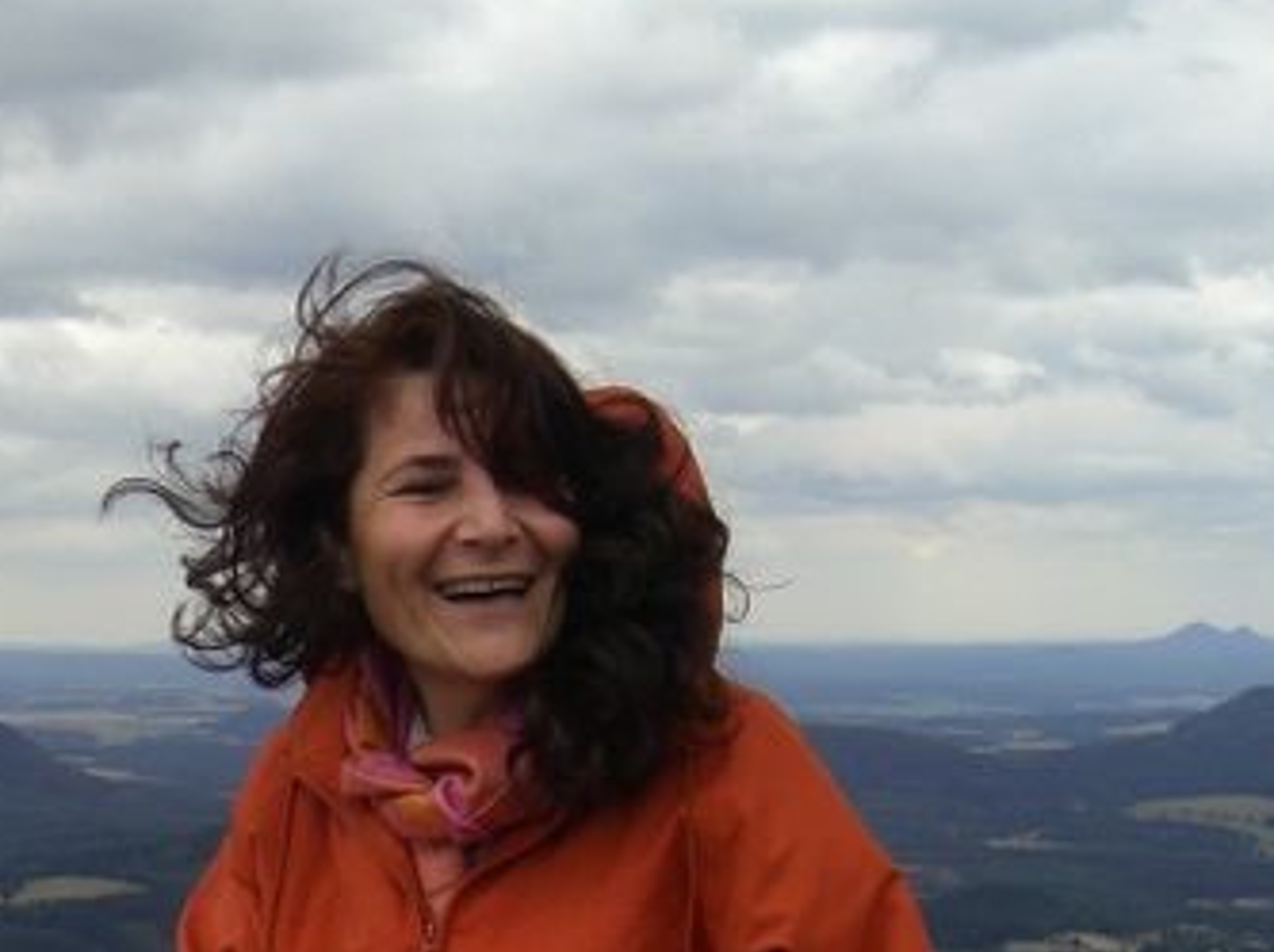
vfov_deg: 18.1
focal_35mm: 80
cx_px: -34
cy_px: 893
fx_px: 2941
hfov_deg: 23.3
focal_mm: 6.3
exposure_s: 1/400
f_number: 4.4
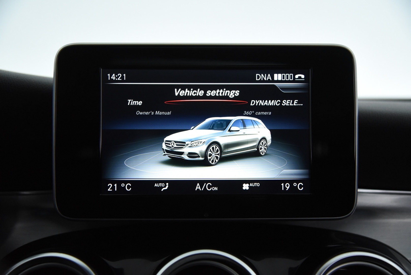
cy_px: 138
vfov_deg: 29.3
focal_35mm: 46
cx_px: 206
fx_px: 525
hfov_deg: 42.7
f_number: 4
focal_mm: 46
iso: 4000
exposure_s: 1/100
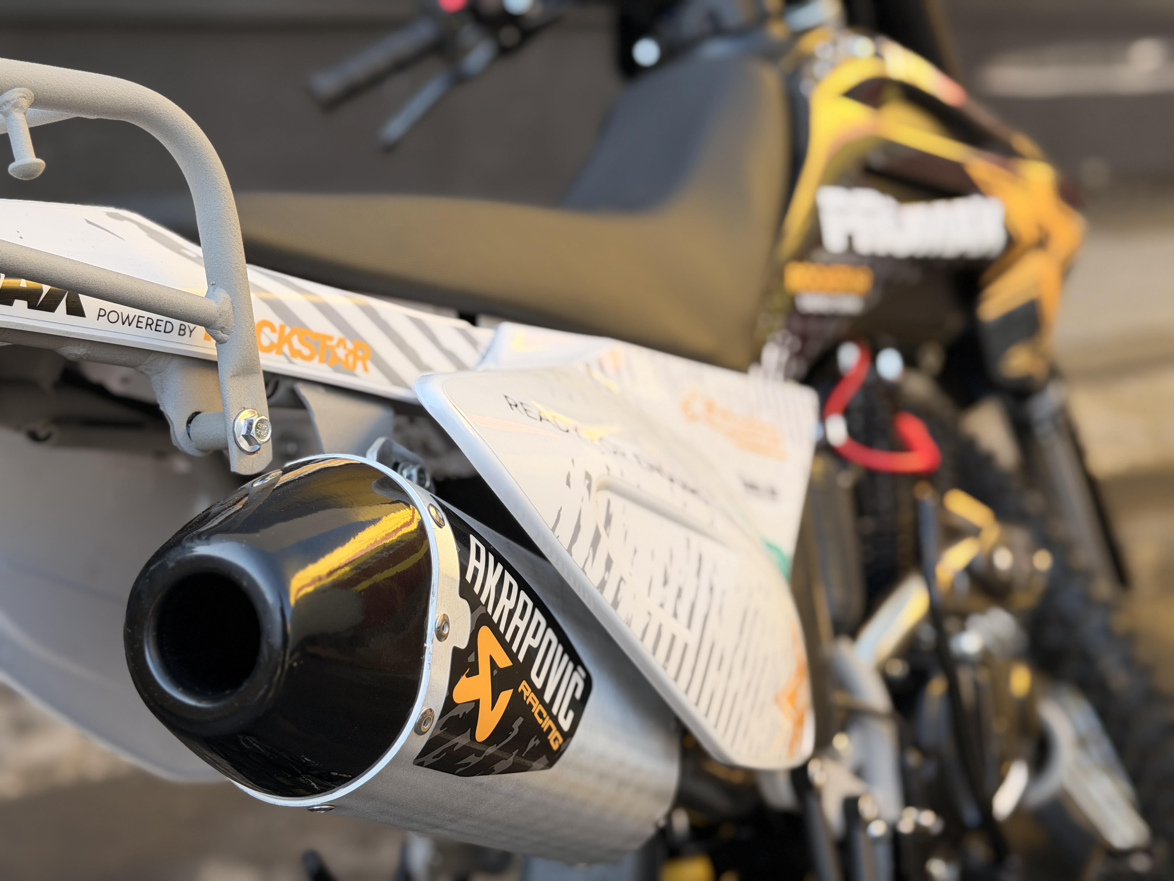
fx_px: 1628
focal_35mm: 48
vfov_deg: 30.3
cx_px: 587
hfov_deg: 39.7
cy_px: 440
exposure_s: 1/646
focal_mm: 6.76
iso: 64
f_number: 1.78
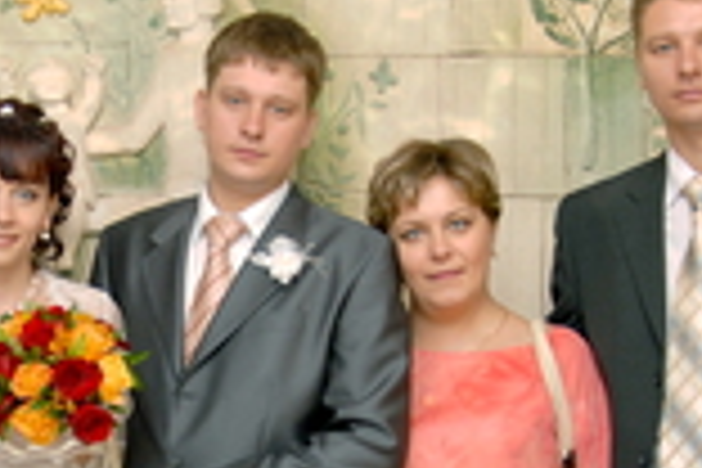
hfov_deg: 19.4
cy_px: 434
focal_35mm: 104
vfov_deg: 13.0
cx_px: 144
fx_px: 2028
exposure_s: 1/60
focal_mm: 24
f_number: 4
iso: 400
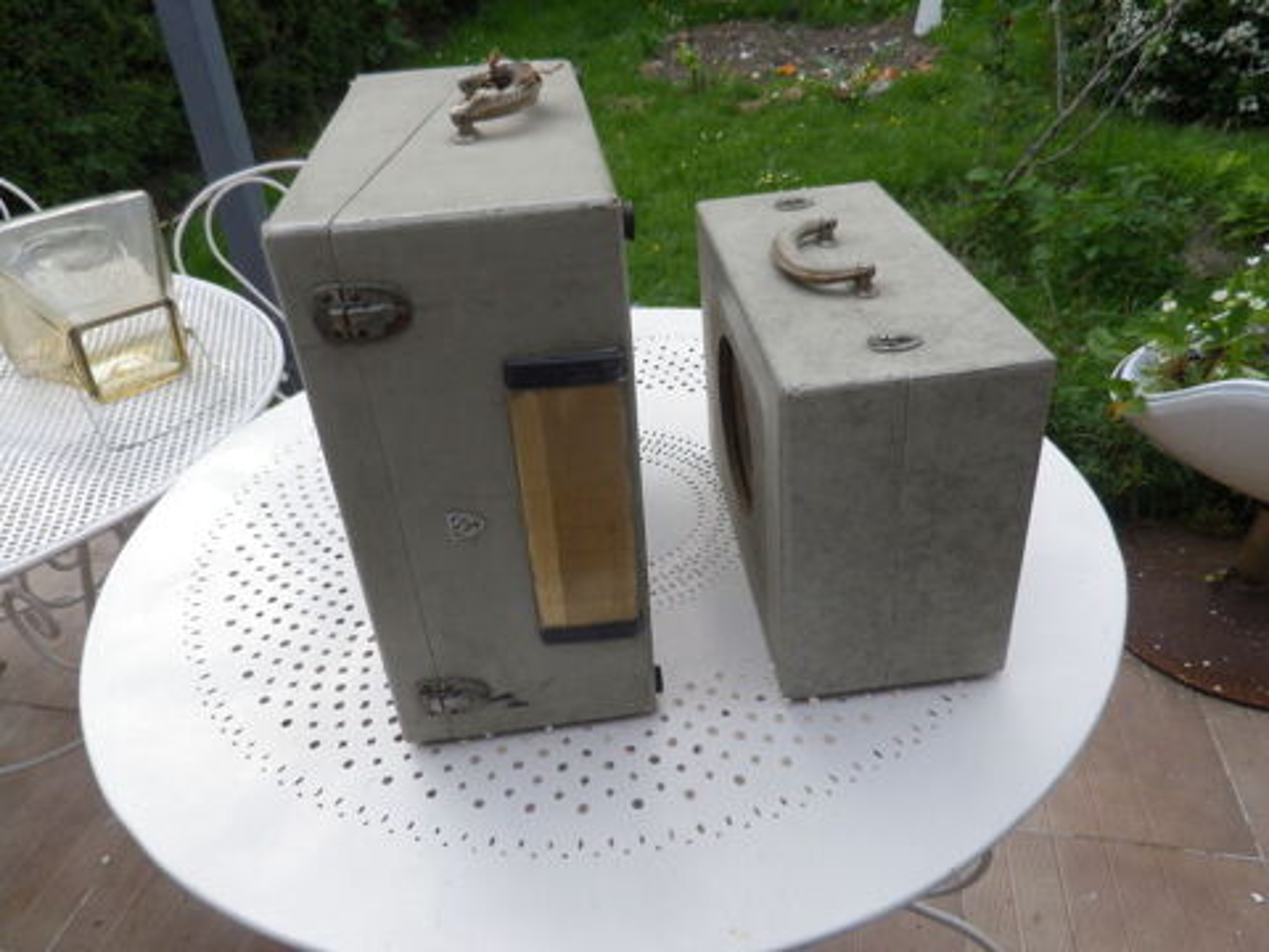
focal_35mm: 25
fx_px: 916
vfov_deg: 54.9
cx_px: 634
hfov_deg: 69.4
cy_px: 476
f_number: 3.5
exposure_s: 1/320
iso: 80
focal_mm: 4.5
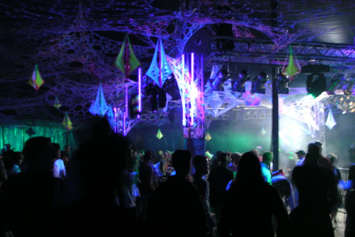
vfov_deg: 33.4
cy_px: 126
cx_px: 178
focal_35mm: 40
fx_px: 394
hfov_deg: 48.5
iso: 200
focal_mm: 6
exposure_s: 1/3
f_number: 2.8
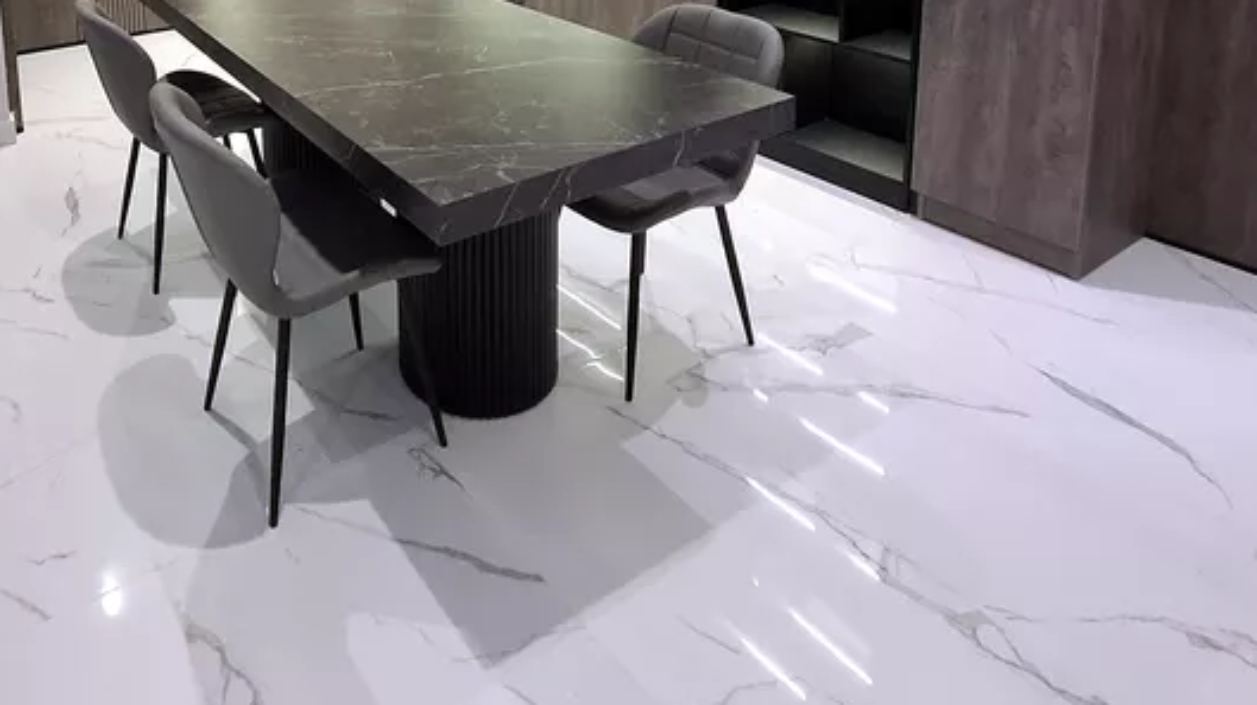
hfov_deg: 71.1
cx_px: 384
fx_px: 833
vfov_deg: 37.4
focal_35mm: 25
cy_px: -93
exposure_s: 1/33
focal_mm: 1.74
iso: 160
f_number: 2.2
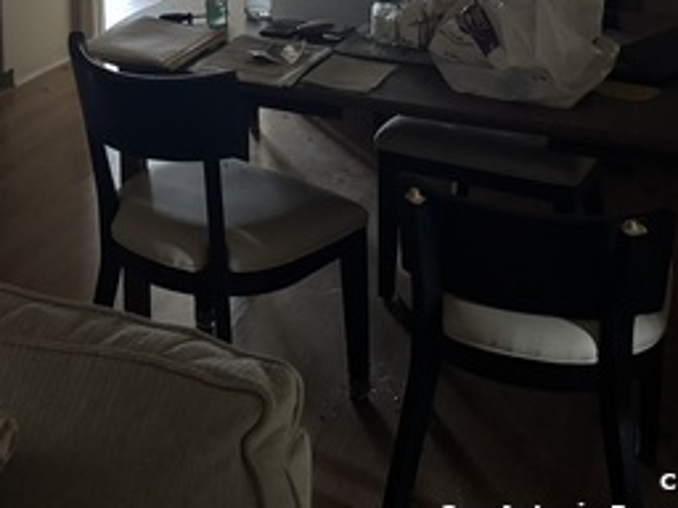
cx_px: 24
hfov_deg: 30.3
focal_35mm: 60
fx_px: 1175
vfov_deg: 22.5
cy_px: -106
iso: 1600
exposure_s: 1/30
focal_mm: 6.76
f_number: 1.78
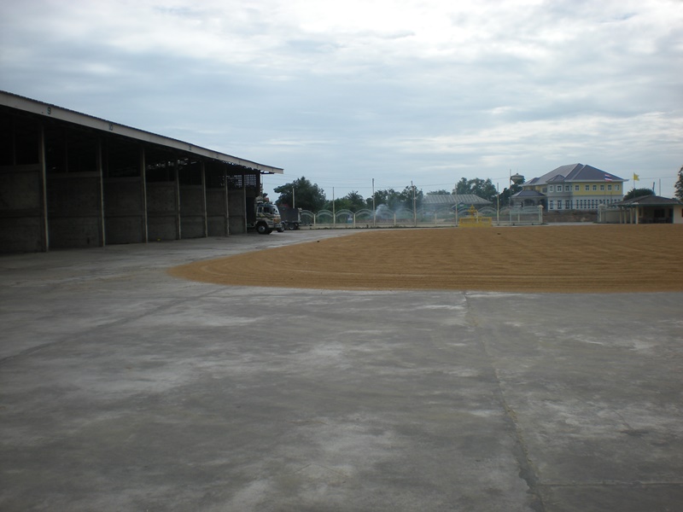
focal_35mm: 38
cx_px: 342
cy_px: 256
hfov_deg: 49.0
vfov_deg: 37.7
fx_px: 750
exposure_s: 1/511
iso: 64
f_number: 4.6
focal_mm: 6.3
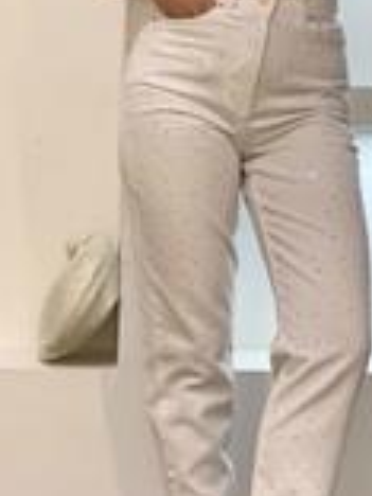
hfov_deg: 10.7
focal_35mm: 138
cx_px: 254
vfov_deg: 14.2
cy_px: 129
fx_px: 1977
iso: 125
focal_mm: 6
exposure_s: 1/100
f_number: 2
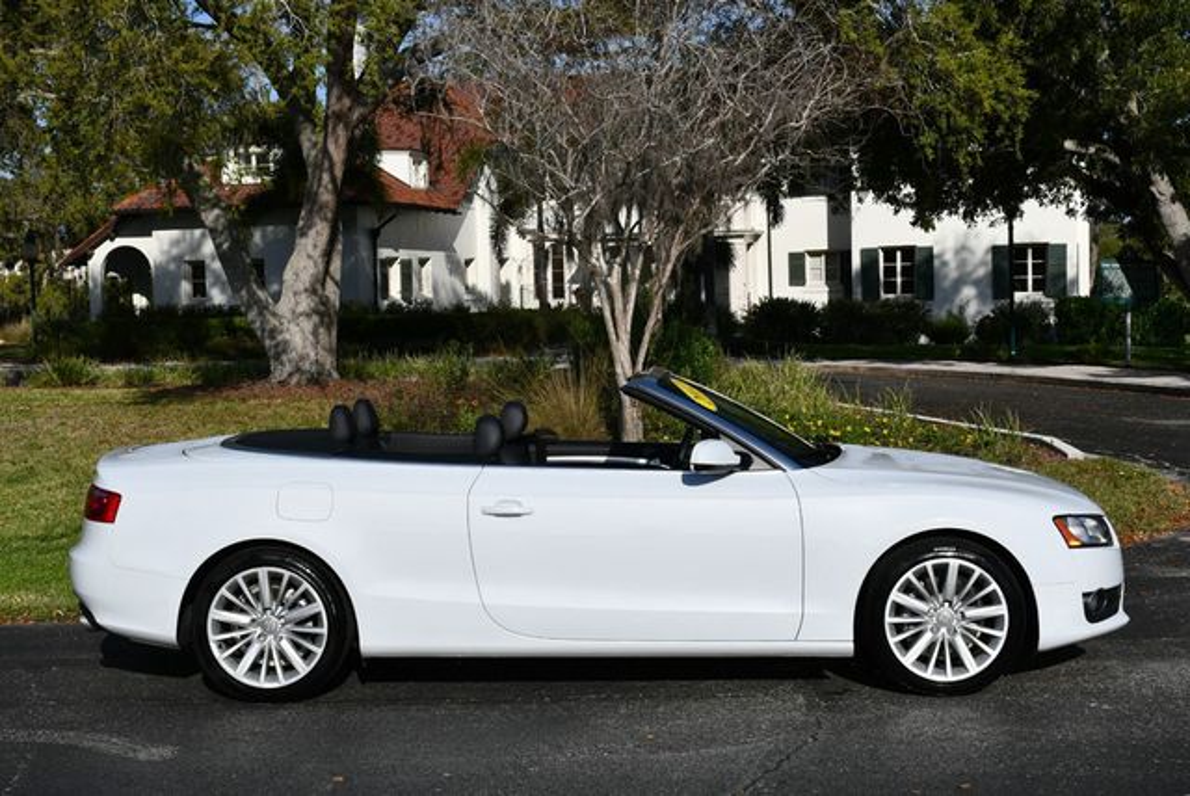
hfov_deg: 38.2
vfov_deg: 26.0
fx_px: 1720
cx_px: 595
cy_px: 398
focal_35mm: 52
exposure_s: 1/400
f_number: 10
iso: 100
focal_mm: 26
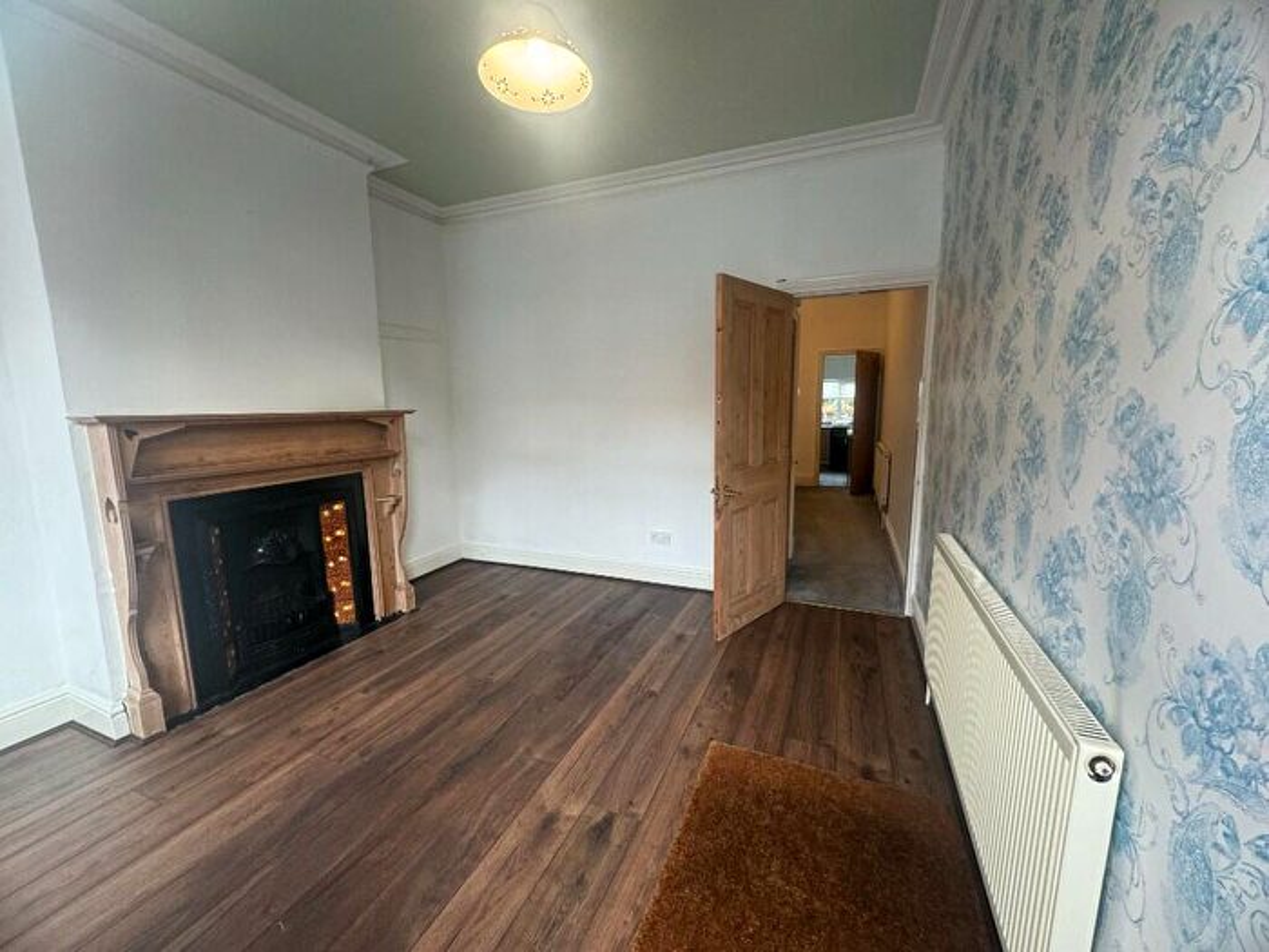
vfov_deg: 85.7
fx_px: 513
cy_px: 476
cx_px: 634
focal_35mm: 14
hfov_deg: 102.1
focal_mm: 2.22
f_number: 2.2
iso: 200
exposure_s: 1/100
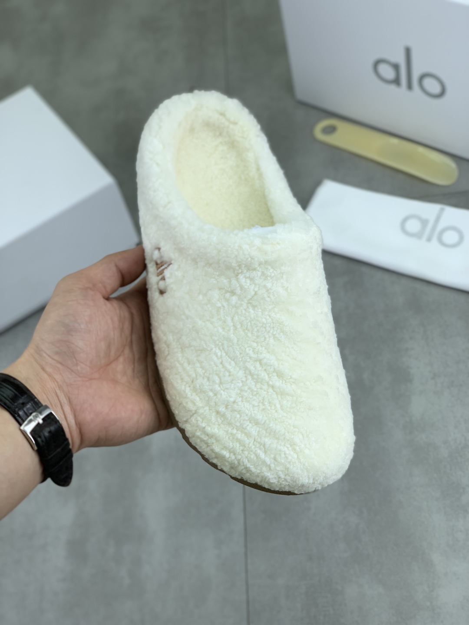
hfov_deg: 28.0
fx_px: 939
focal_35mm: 52
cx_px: 234
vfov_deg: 36.8
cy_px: 312
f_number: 2.4
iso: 16
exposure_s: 1/184
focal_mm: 6
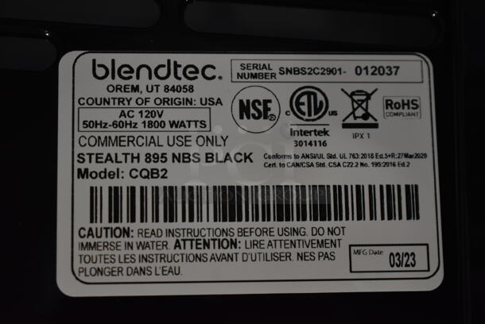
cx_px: 242
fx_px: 1112
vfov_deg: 16.6
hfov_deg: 24.6
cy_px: 162
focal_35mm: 82
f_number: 5.6
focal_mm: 55
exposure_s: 1/100
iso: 1250
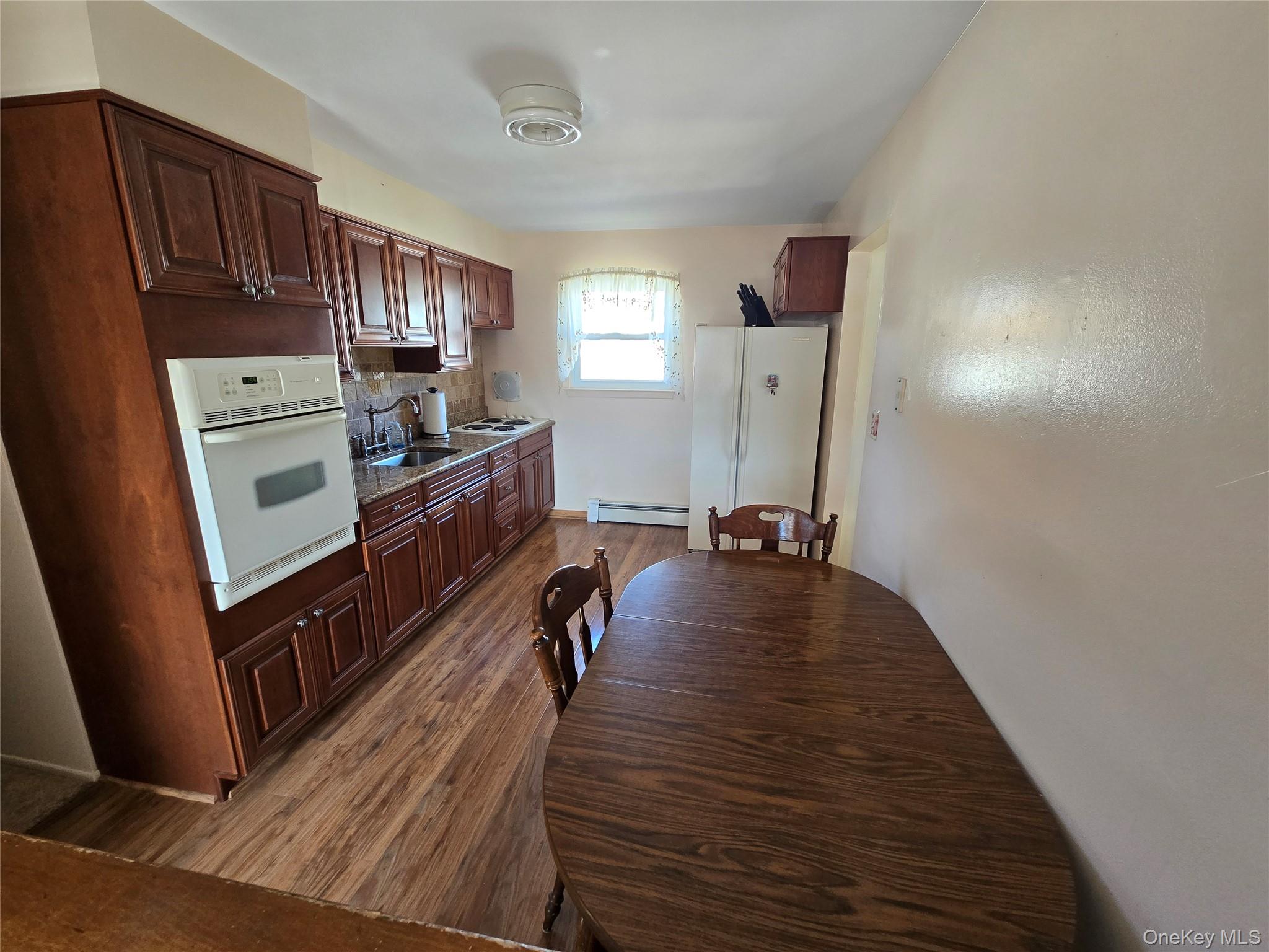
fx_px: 477
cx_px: 634
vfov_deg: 89.9
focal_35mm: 13
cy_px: 476
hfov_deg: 106.2
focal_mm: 2.2
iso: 160
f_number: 2.2
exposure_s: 1/60
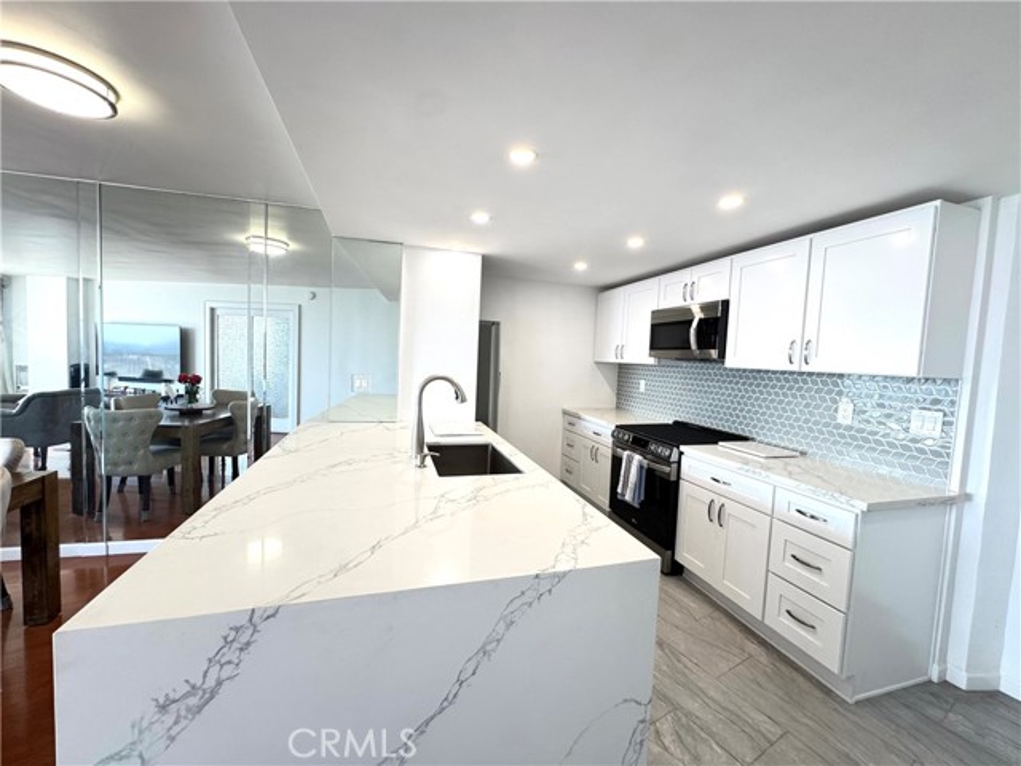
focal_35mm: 14
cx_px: 510
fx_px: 413
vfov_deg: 85.7
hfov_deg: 102.1
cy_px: 383
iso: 160
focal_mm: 2.22
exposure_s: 1/120
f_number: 2.2
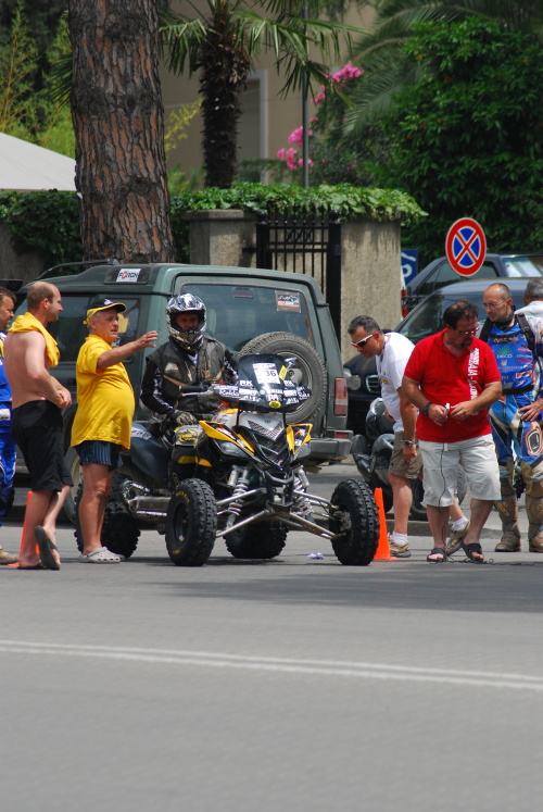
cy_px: 406
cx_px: 272
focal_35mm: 330
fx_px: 7445
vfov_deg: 6.2
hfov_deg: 4.2
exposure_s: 1/500
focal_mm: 220
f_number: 8
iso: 200
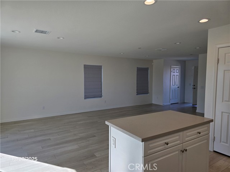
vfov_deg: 58.9
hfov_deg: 73.9
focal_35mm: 23
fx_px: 153
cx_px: 115
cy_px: 86
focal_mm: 6.3
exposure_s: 1/180
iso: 16
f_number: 1.7
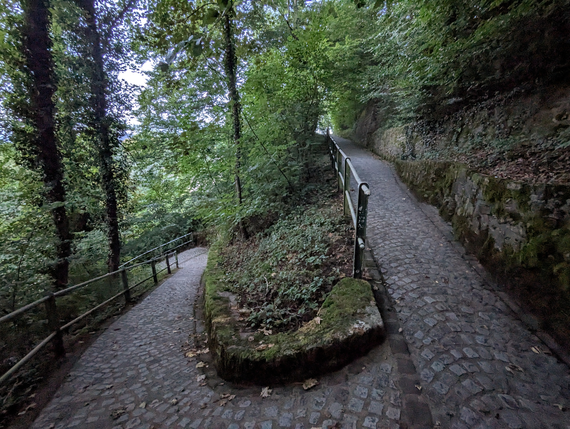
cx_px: 285
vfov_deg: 78.2
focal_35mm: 16
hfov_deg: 94.4
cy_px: 214
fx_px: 264
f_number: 2.2
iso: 501
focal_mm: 2.35
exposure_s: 1/20
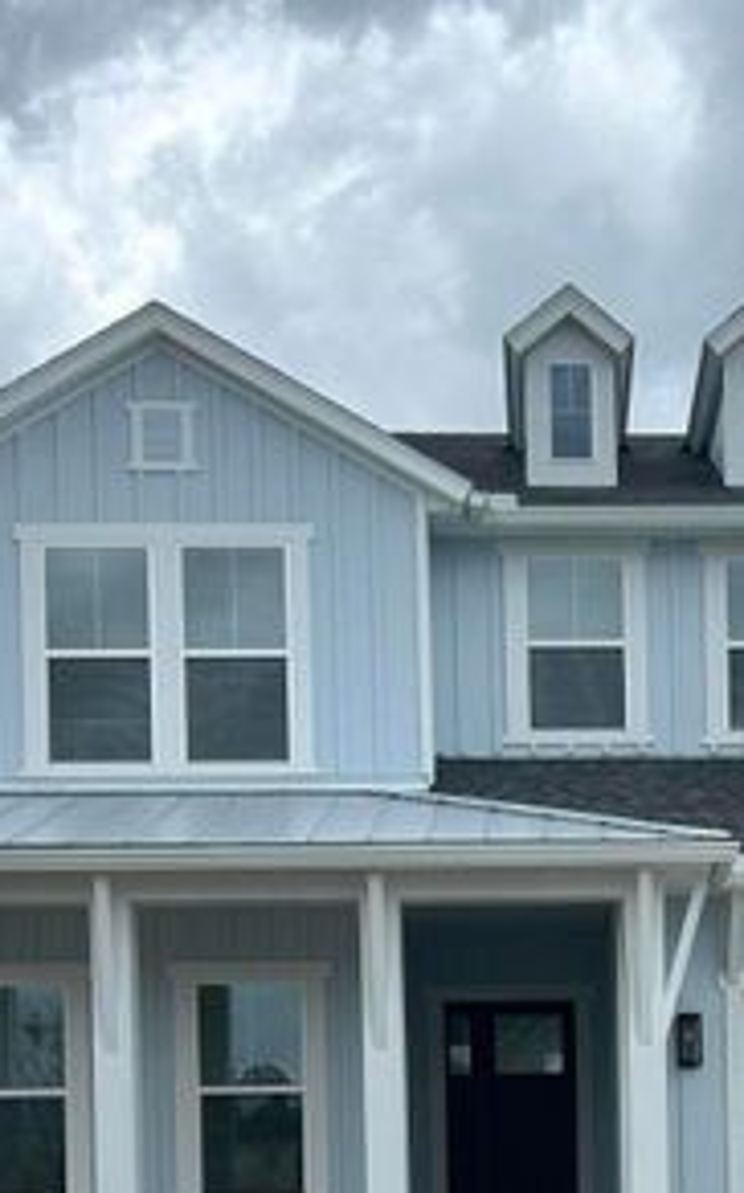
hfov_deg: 20.2
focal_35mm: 63
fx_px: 2048
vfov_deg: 30.2
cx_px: 675
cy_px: 1199
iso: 50
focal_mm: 5.7
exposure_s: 1/1326
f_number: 1.5
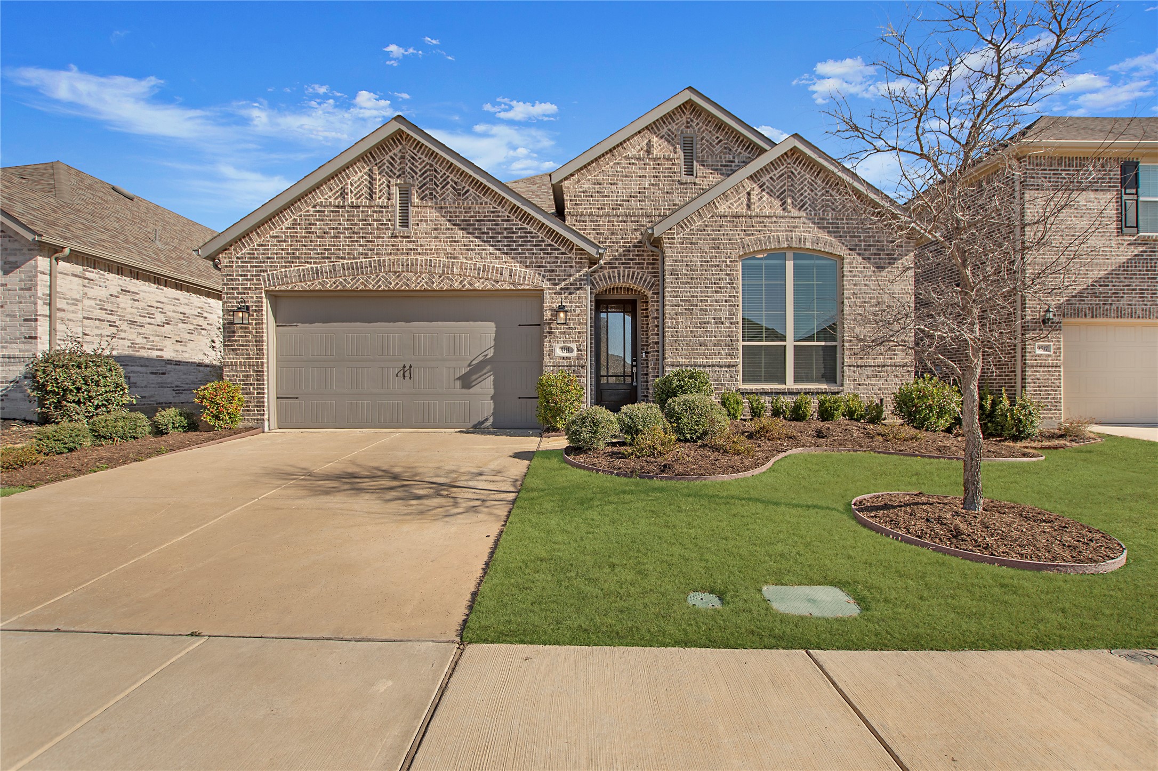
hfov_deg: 100.4
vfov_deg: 77.3
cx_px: 579
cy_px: 386
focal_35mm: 15
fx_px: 482
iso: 100
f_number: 5.6
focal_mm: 10
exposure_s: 1/640
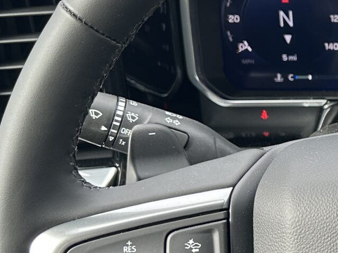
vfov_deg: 14.2
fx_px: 1015
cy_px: 181
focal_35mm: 104
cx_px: 495
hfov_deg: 17.2
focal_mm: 5.7
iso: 32
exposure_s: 1/127
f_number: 1.5
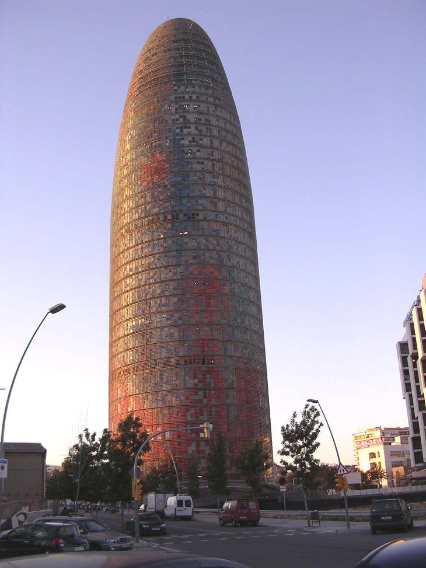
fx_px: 623
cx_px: 213
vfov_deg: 49.0
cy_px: 284
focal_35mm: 38
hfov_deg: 37.7
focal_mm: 5.8
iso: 100
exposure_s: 1/173
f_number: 2.8
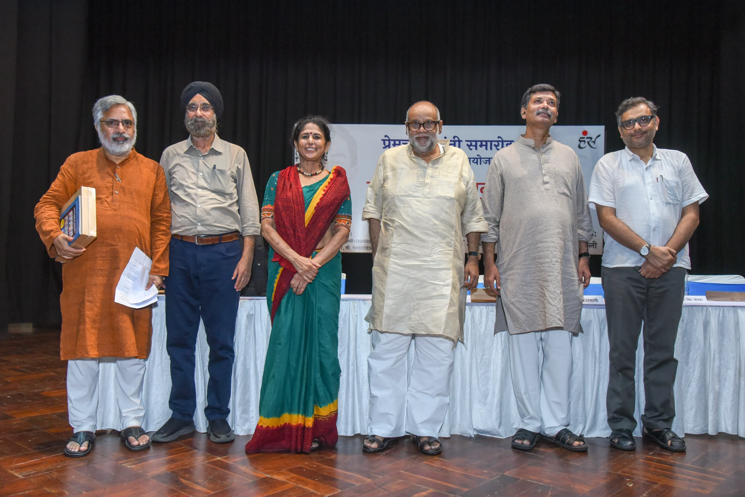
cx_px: 372
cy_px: 248
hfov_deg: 60.3
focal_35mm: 31
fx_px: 642
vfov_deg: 42.4
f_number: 5
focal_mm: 31
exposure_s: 1/125
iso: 2000
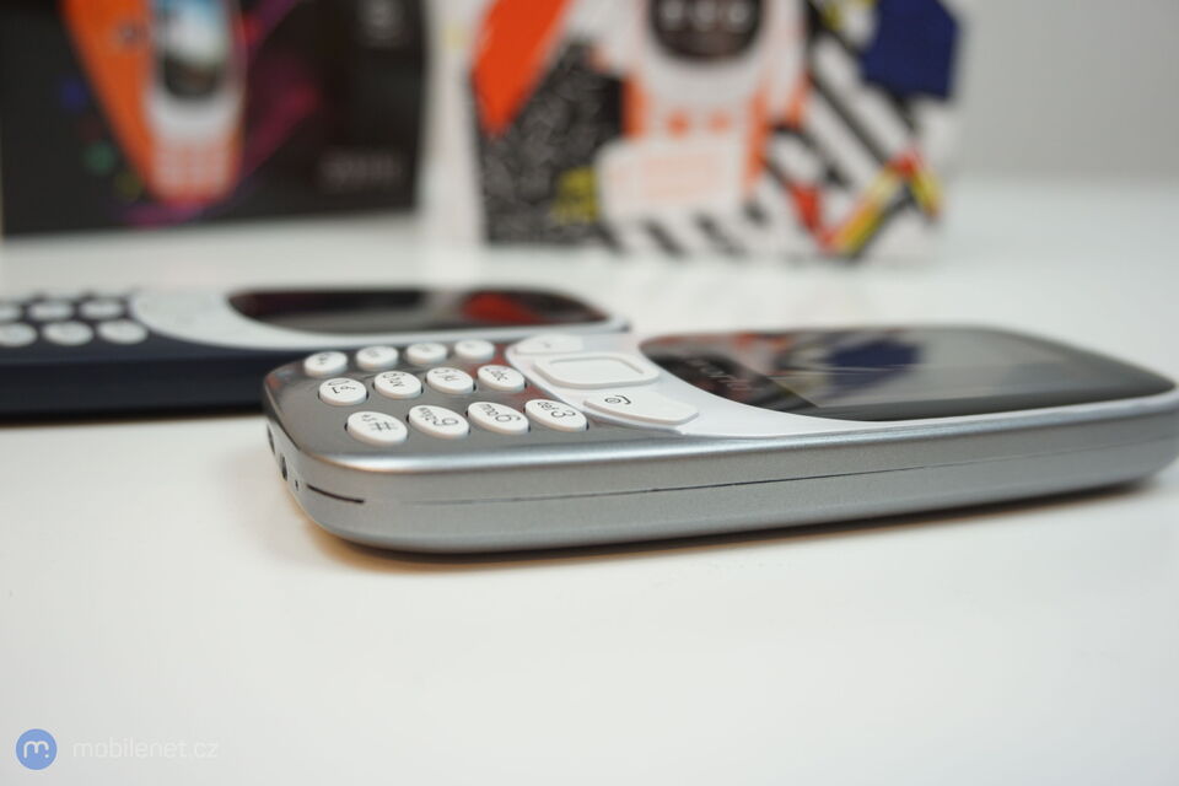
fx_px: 1228
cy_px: 393
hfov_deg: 51.3
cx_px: 590
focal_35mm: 38
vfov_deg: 35.5
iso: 320
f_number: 4.5
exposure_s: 1/60
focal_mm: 25
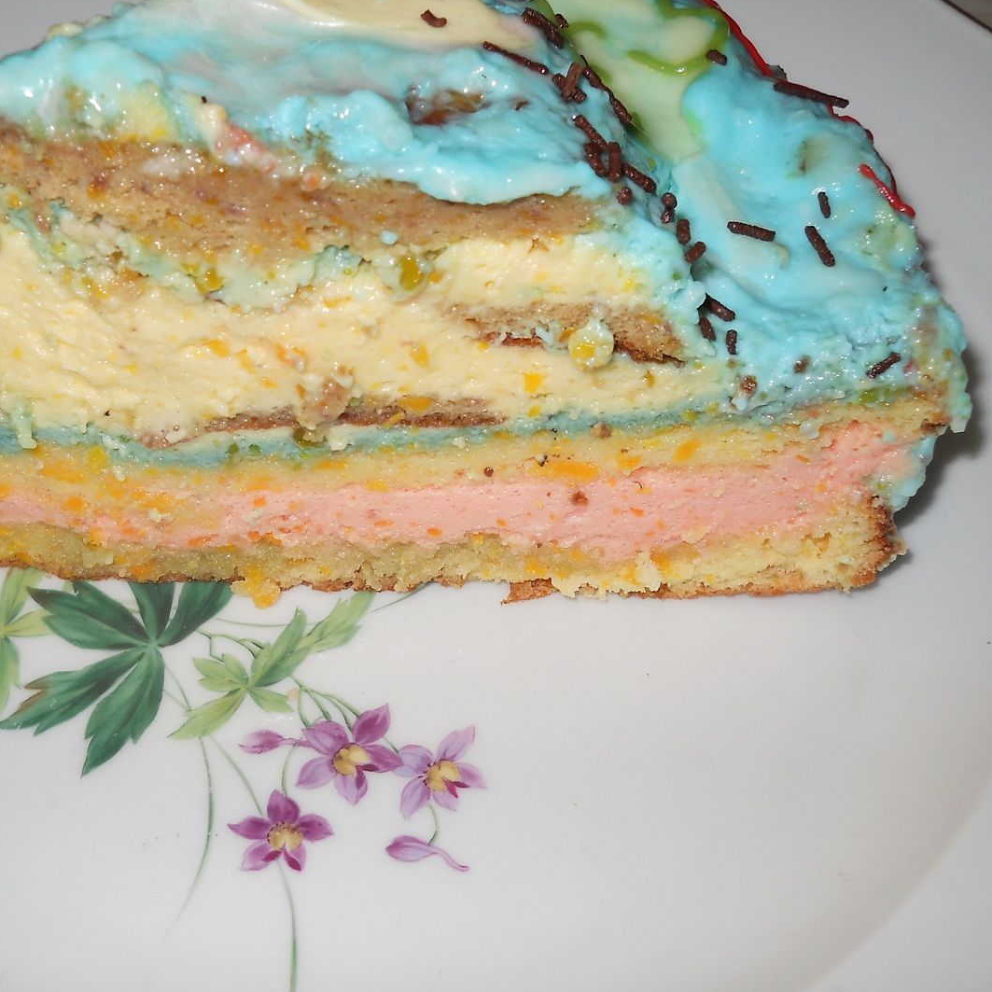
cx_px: 358
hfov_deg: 34.5
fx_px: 1589
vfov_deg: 34.7
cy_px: 491
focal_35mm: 49
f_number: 5.5
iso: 80
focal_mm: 6.72
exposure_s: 1/30
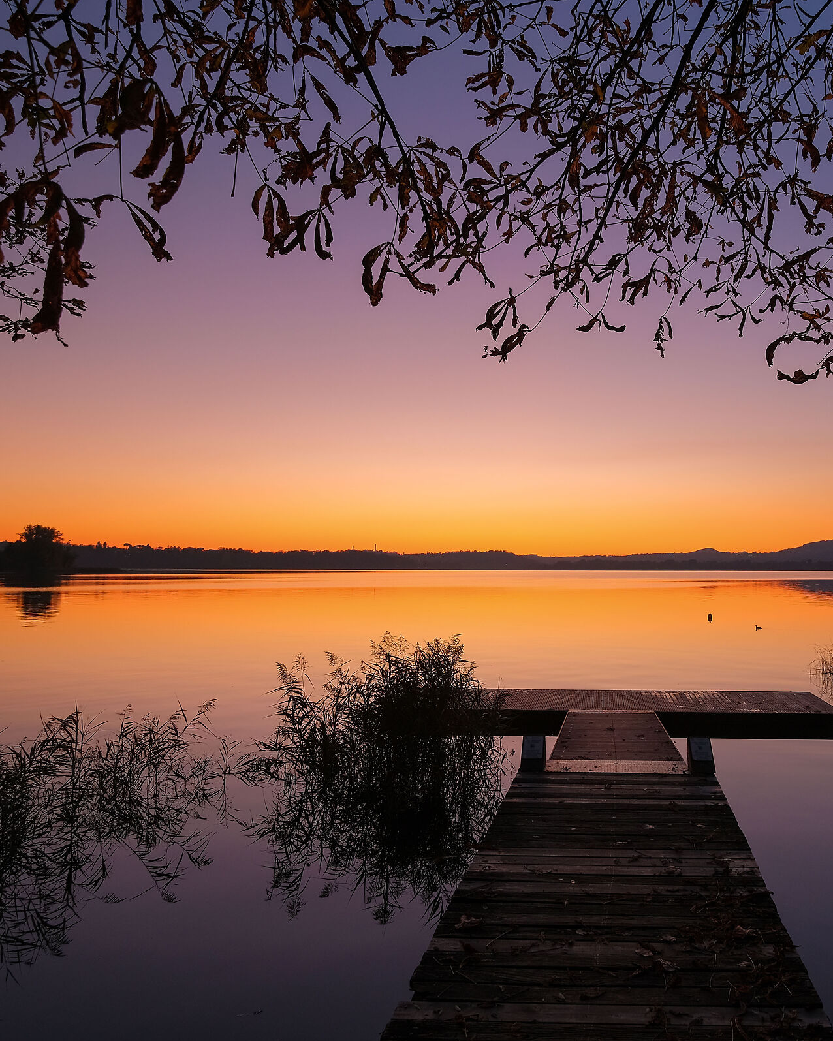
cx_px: 569
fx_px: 740
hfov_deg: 57.2
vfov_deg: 70.3
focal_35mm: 24
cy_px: 521
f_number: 4
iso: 320
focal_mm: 11.5
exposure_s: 1/20
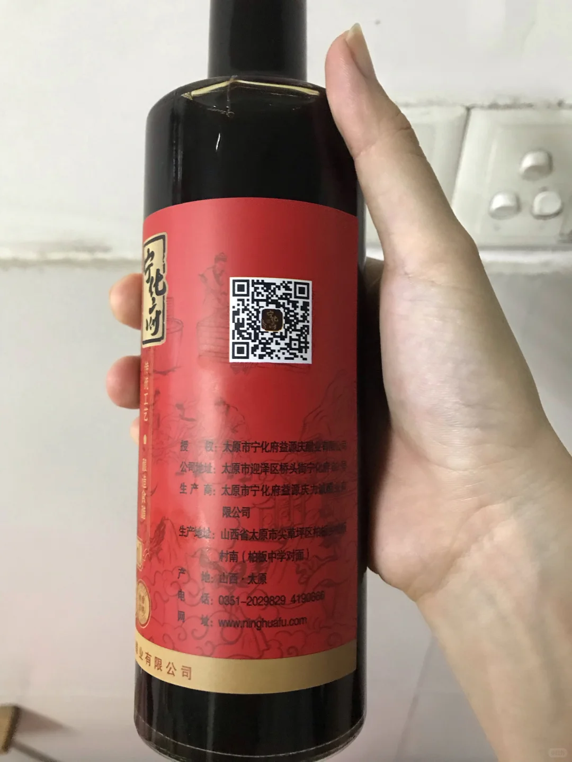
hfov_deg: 49.7
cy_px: 381
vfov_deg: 63.4
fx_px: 617
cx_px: 286
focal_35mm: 28
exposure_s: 1/7
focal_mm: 3.99
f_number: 1.8
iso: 80
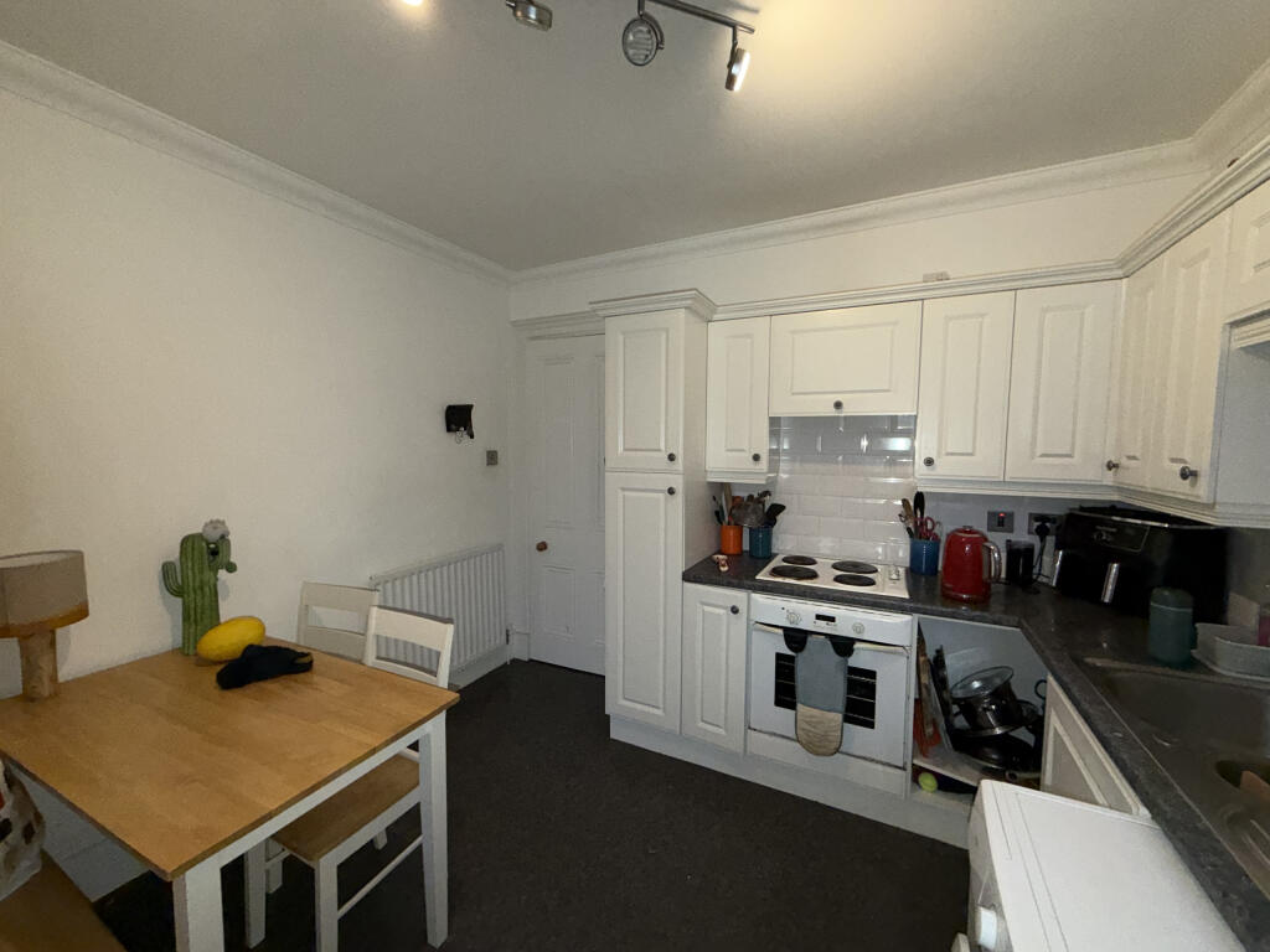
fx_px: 514
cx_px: 635
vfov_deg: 85.7
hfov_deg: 102.1
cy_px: 476
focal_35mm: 14
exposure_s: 1/50
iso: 200
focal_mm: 2.22
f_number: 2.2
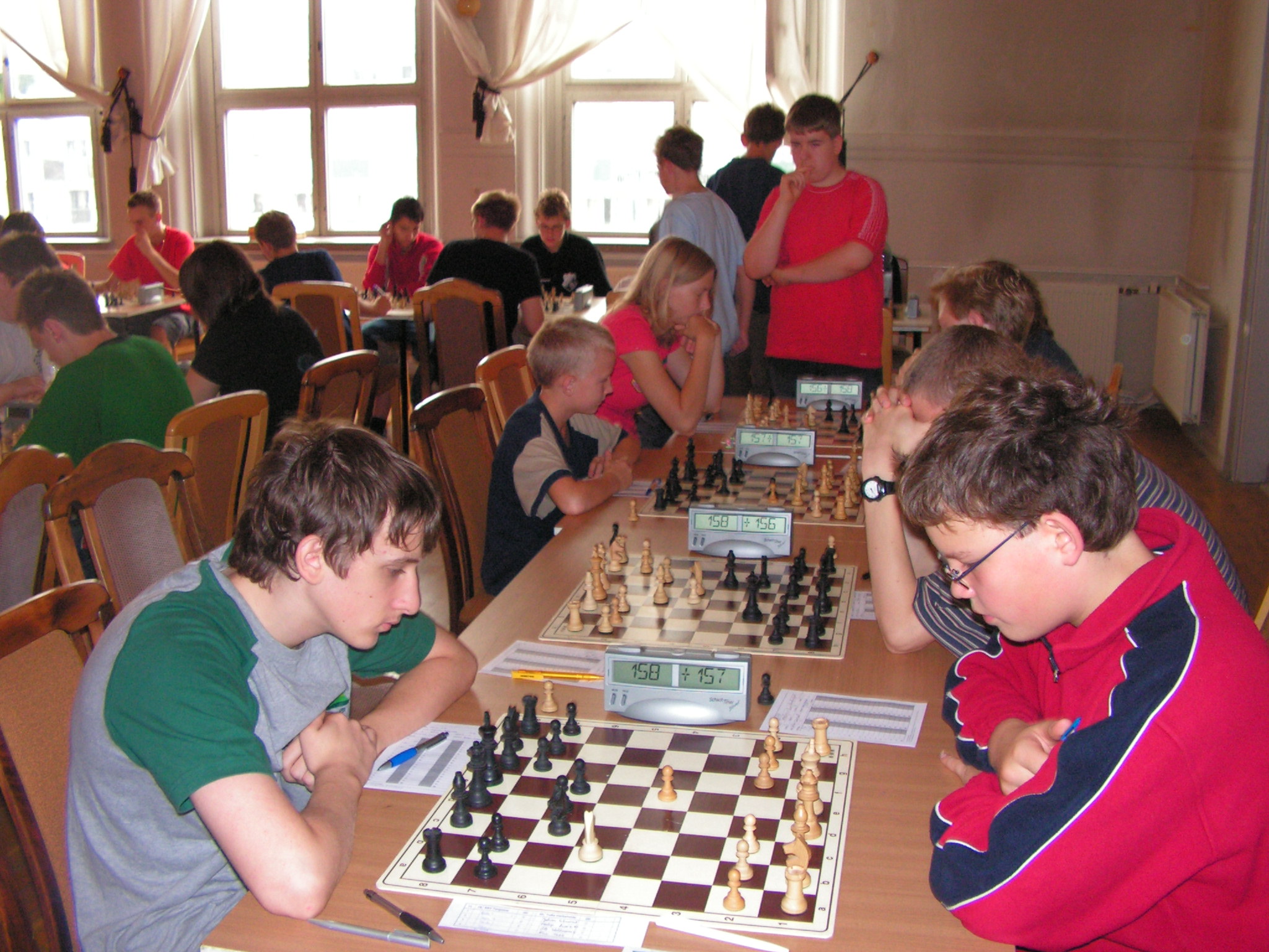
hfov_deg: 51.4
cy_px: 476
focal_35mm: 36
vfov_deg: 39.7
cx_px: 634
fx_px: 1320
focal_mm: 6
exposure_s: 1/40
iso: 200
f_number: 3.2
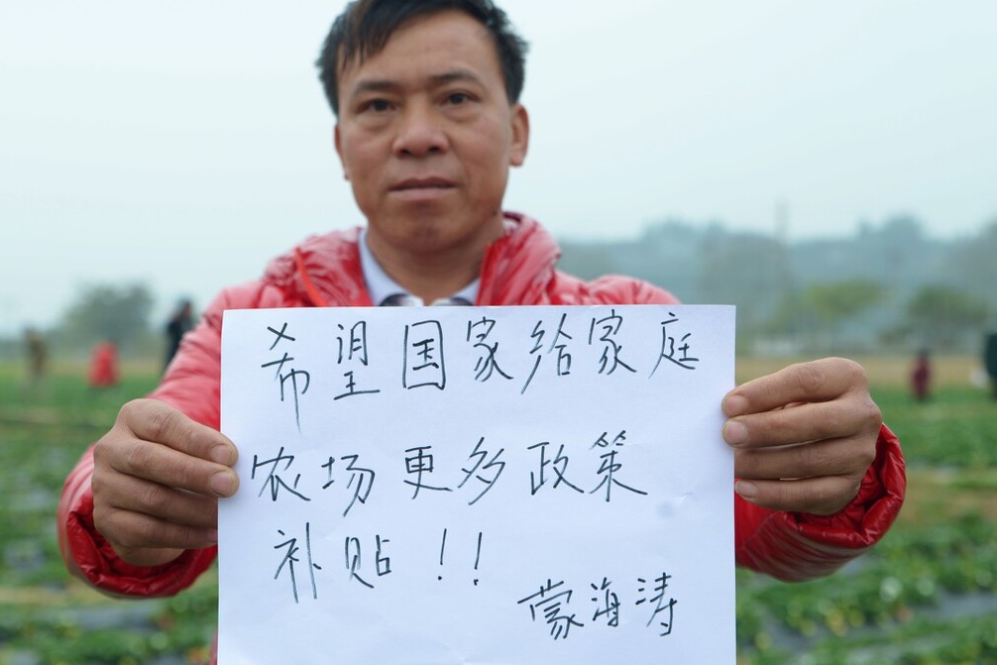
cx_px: 482
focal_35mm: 62
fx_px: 1717
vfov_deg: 21.9
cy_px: 336
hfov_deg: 32.4
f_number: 4.5
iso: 250
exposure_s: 1/200
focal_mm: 52
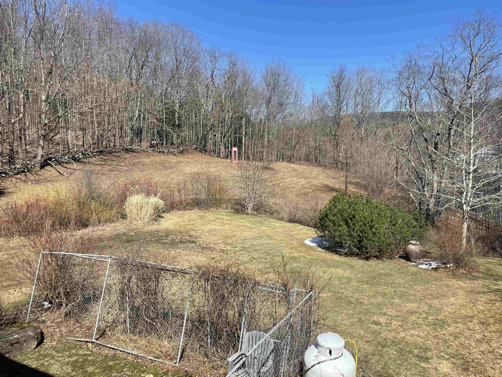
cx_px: 251
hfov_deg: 67.3
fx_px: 377
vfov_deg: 53.1
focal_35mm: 26
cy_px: 188
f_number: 1.6
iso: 32
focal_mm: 4.2
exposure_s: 1/2304
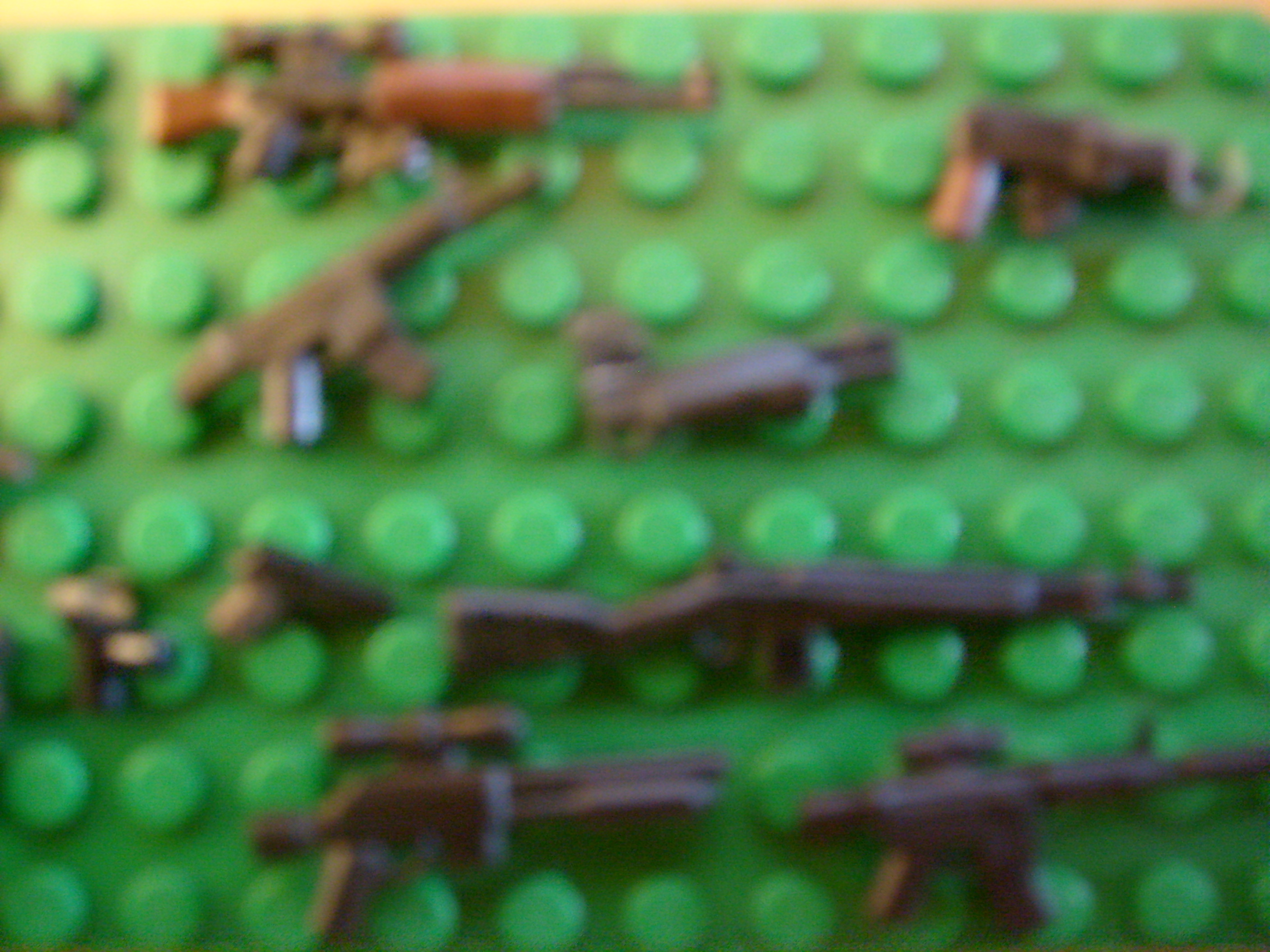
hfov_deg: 52.6
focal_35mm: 35
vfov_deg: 40.7
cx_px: 635
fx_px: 1284
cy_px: 476
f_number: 2.8
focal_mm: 5.8
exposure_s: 1/3
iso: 200
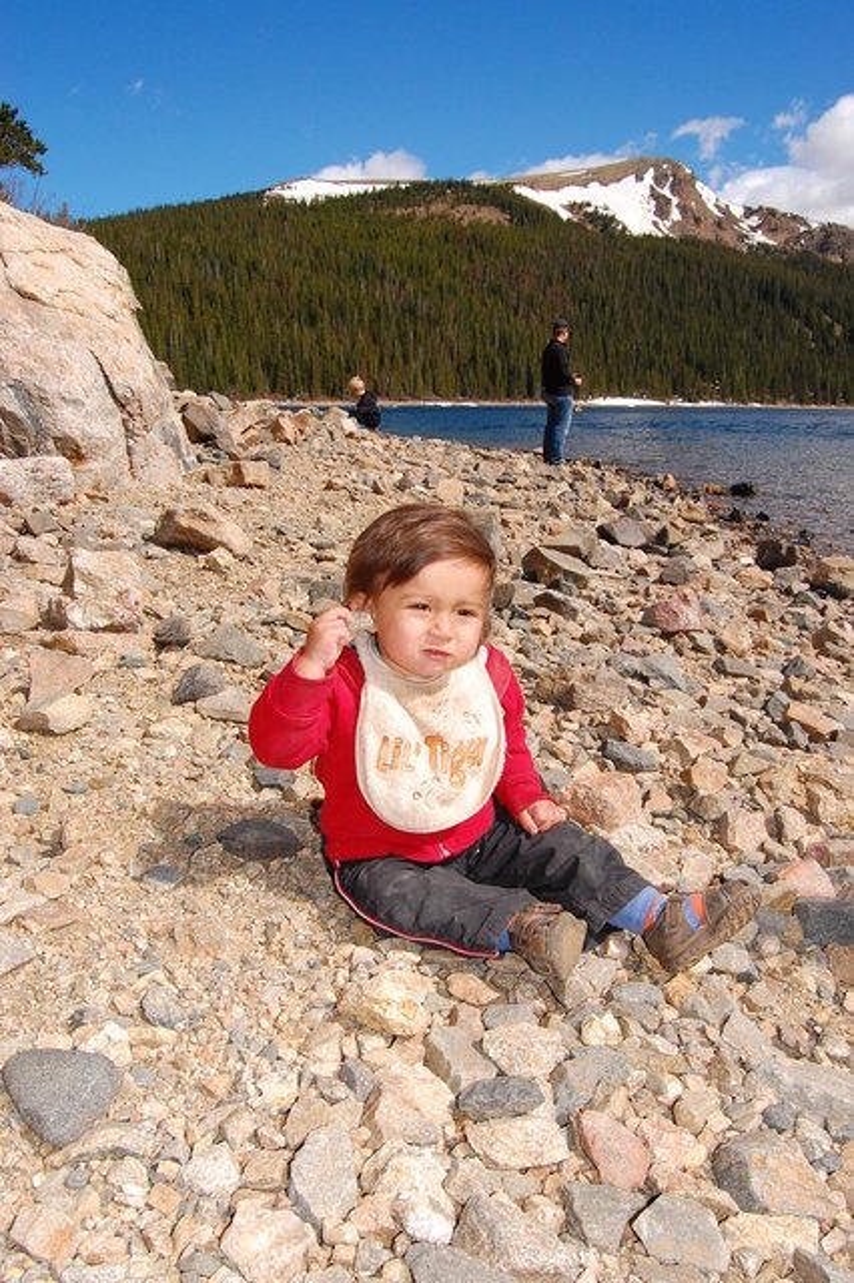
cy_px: 642
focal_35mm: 27
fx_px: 962
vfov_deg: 67.4
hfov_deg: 47.9
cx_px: 427
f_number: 11
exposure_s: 1/500
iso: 400
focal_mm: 18
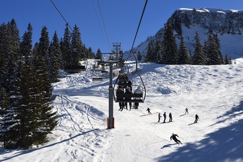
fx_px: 283
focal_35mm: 42
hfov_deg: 46.4
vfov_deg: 31.9
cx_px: 122
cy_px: 81
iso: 200
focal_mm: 42
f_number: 11
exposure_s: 1/400
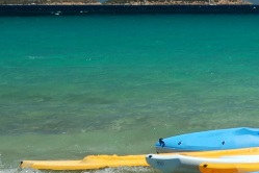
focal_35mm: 174
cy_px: 147
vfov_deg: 7.9
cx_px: 392
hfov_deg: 11.3
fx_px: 1252
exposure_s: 1/180
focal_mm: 34
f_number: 8
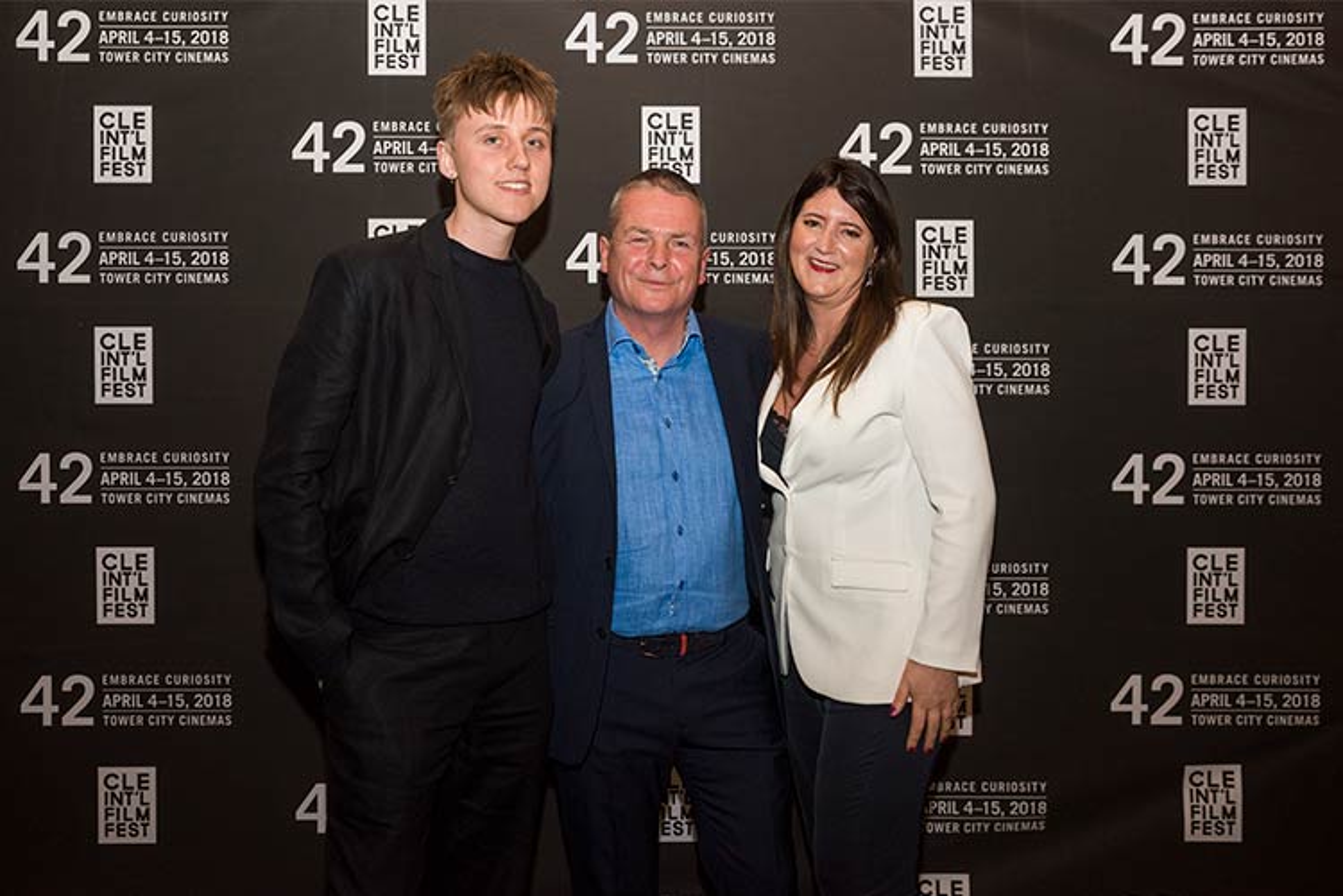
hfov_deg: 53.1
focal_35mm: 36
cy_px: 448
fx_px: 1343
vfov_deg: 36.9
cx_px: 672
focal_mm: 36
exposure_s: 1/200
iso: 400
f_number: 7.1
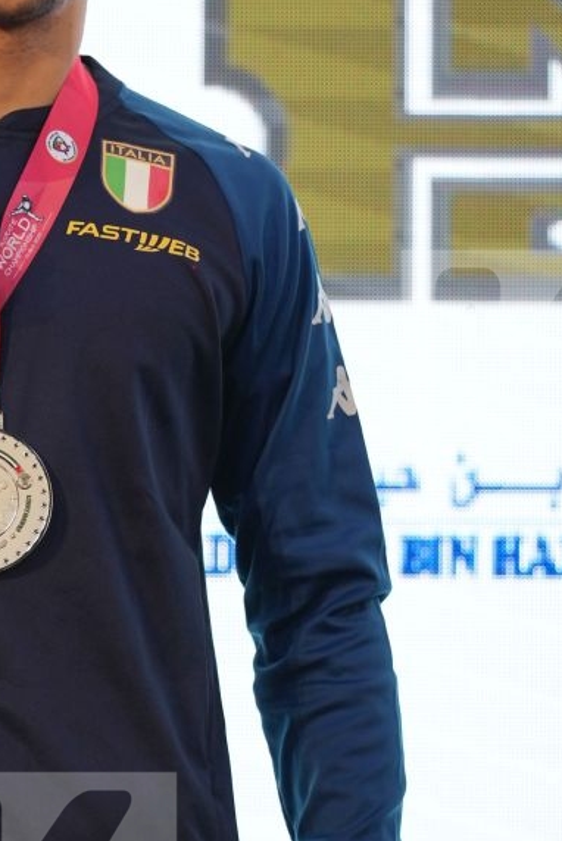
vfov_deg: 3.3
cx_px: 40
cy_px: 384
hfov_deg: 2.2
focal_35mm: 629
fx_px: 14710
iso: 400
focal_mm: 200
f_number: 2.8
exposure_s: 1/250
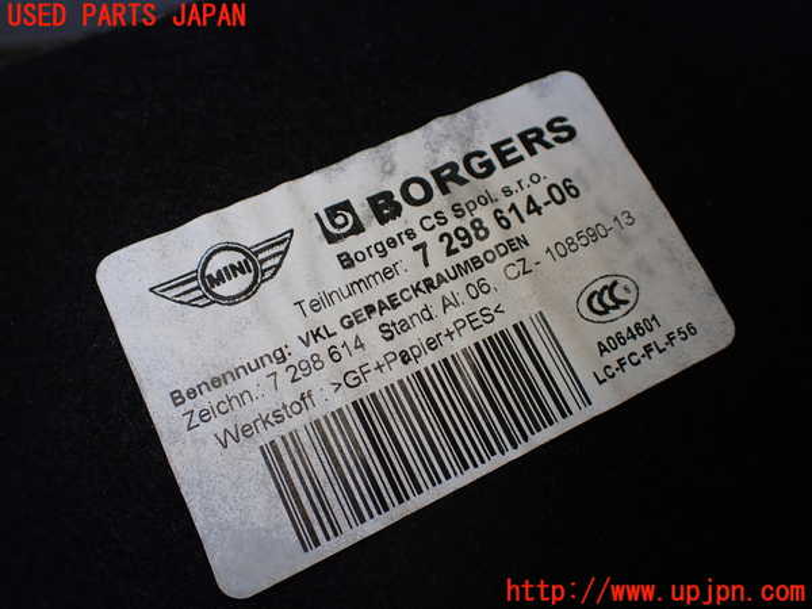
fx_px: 704
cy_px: 304
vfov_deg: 46.8
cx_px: 406
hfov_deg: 60.0
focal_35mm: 30
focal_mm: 5.4
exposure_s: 1/200
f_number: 2.3
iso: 100
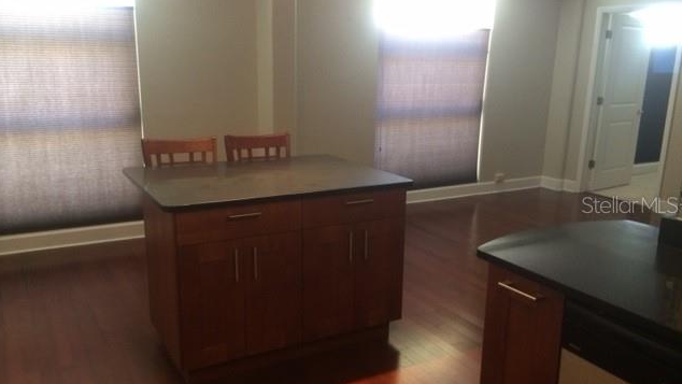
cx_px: 339
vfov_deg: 35.7
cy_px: 204
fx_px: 597
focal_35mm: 33
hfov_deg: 59.5
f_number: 2.2
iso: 125
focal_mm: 4.12
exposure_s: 1/30
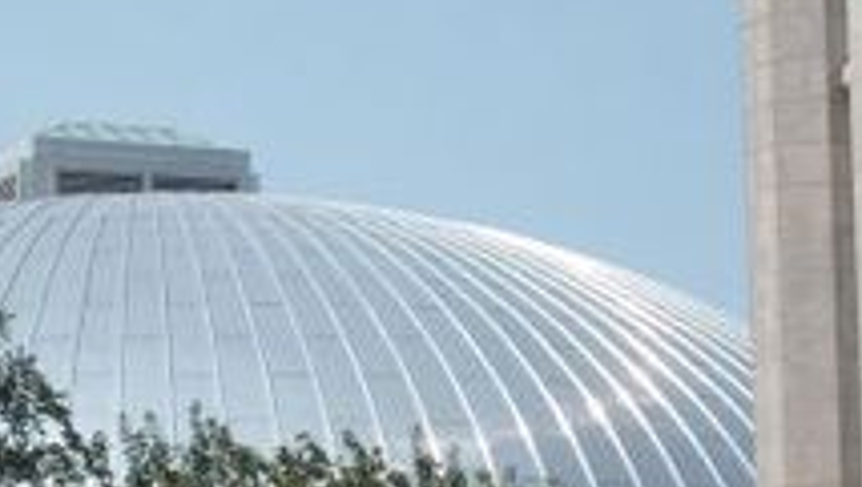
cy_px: 302
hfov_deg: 11.0
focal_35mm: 195
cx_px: 284
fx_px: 4463
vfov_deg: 6.3
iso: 80
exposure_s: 1/250
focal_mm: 12
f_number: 9.8
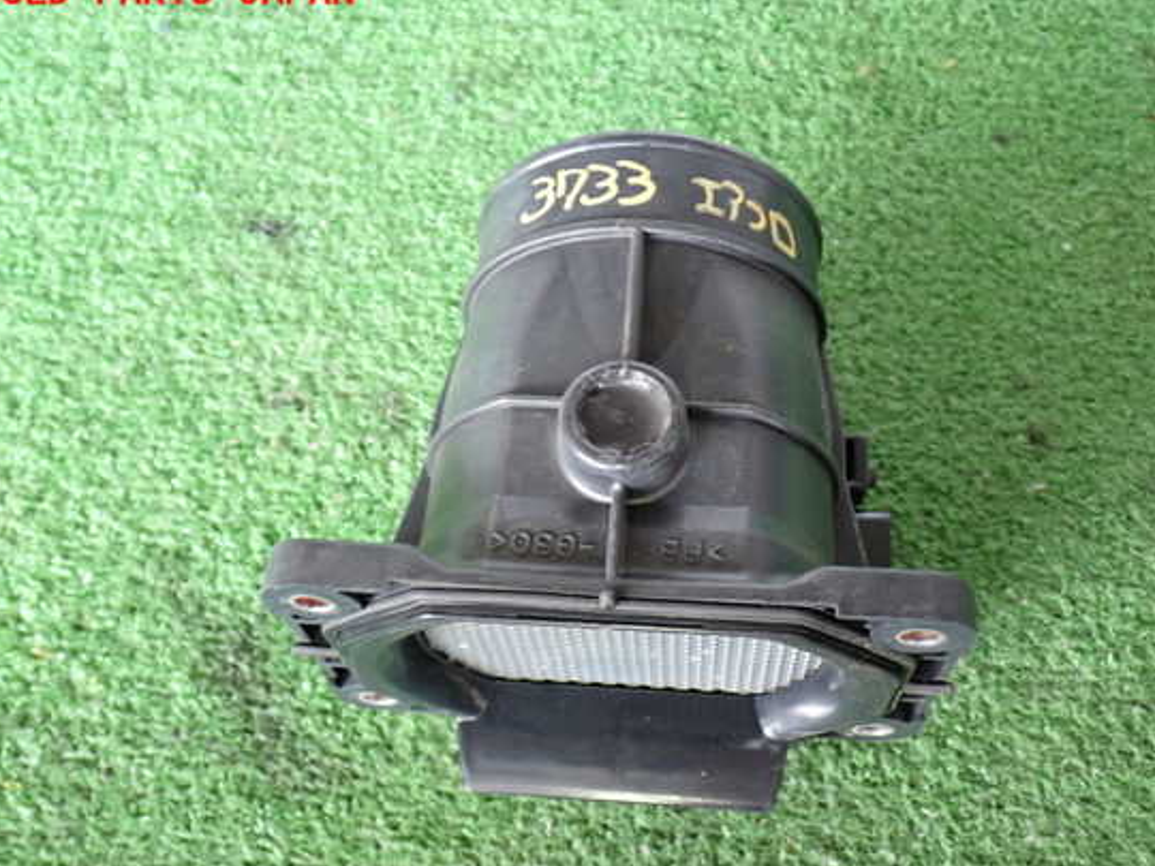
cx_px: 607
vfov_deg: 36.0
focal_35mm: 40
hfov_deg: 46.8
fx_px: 1335
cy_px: 445
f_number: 2.5
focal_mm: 6.37
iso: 320
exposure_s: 1/40
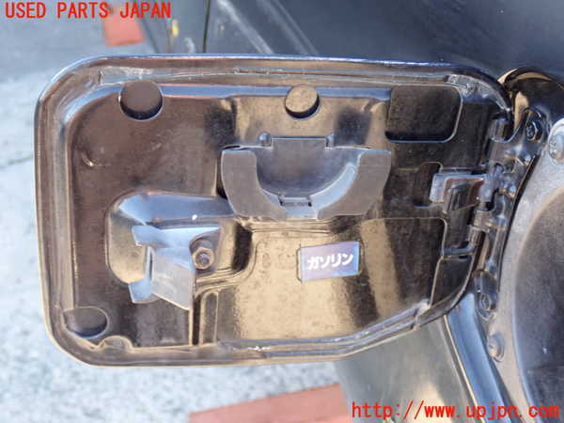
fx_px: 815
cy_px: 212
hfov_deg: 38.2
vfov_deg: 29.1
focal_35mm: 50
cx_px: 282
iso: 200
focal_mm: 9.01
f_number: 3.2
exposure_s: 1/50
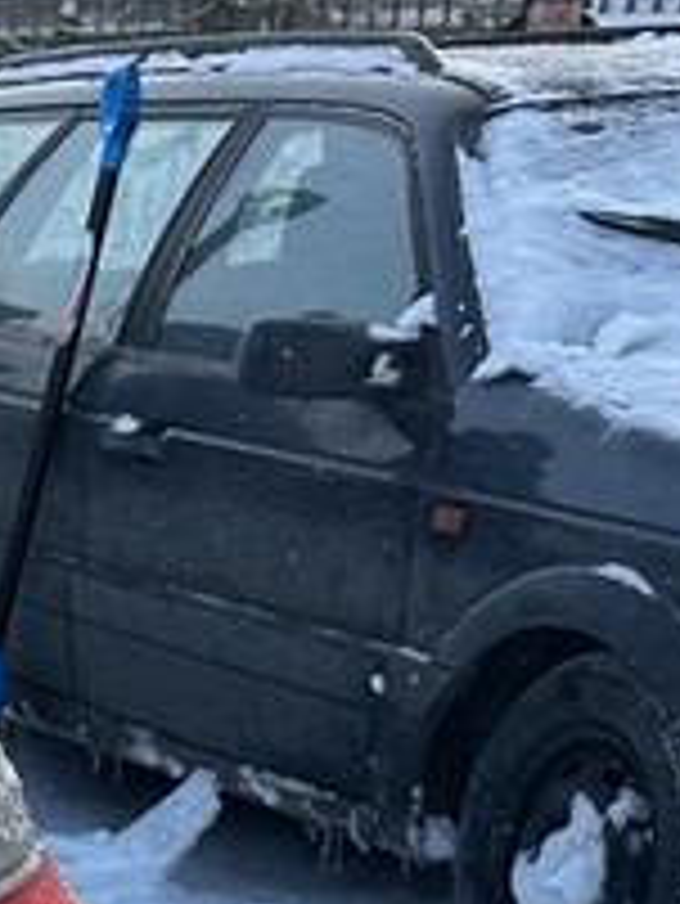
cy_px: 1241
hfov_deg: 9.5
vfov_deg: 15.2
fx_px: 3192
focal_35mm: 122
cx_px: -1383
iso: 80
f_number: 1.78
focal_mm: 6.86
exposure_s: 1/623
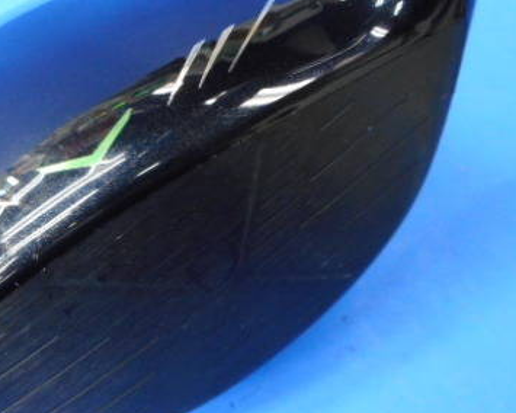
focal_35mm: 44
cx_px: 158
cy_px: 221
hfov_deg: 41.3
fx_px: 672
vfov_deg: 34.1
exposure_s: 1/30
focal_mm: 4.5
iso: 400
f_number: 3.7
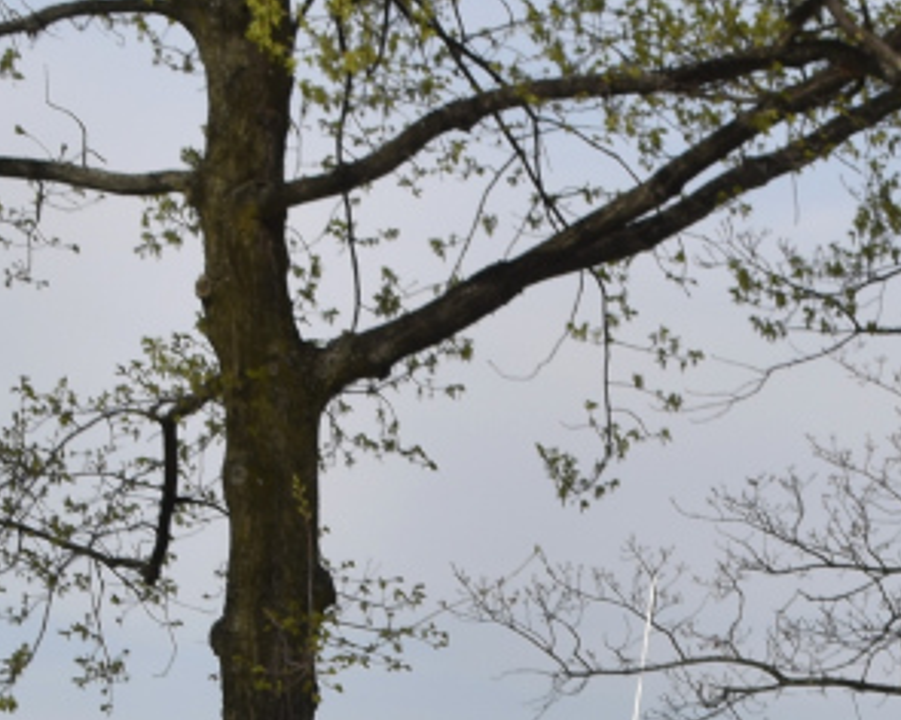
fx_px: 5627
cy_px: 1075
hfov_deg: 8.9
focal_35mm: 211
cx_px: 1310
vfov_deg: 7.2
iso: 100
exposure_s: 1/250
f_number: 8
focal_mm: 34
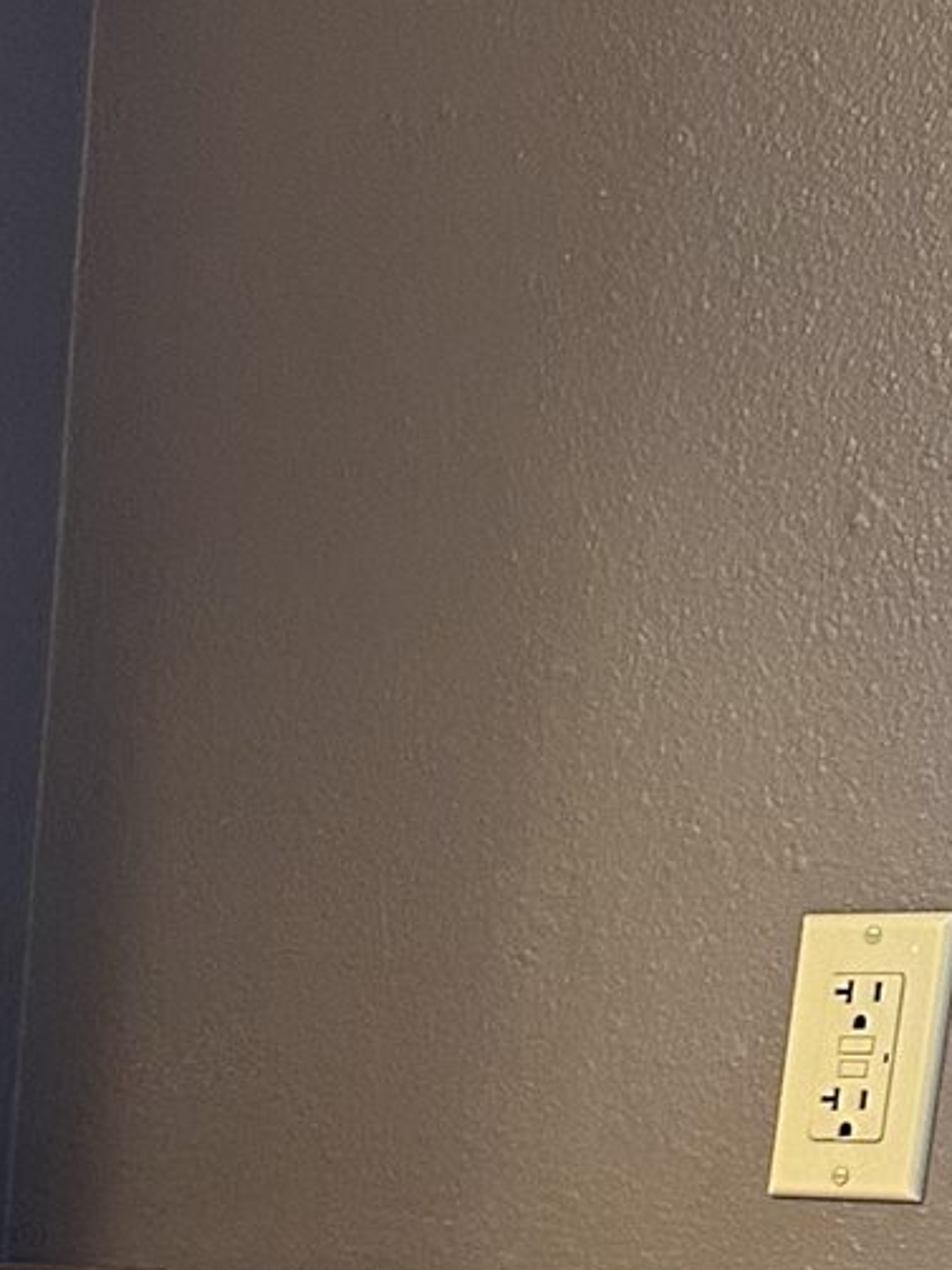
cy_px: 2356
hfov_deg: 12.0
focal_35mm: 110
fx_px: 4035
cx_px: -934
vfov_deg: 15.2
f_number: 1.78
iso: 200
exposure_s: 1/120
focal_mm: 6.86
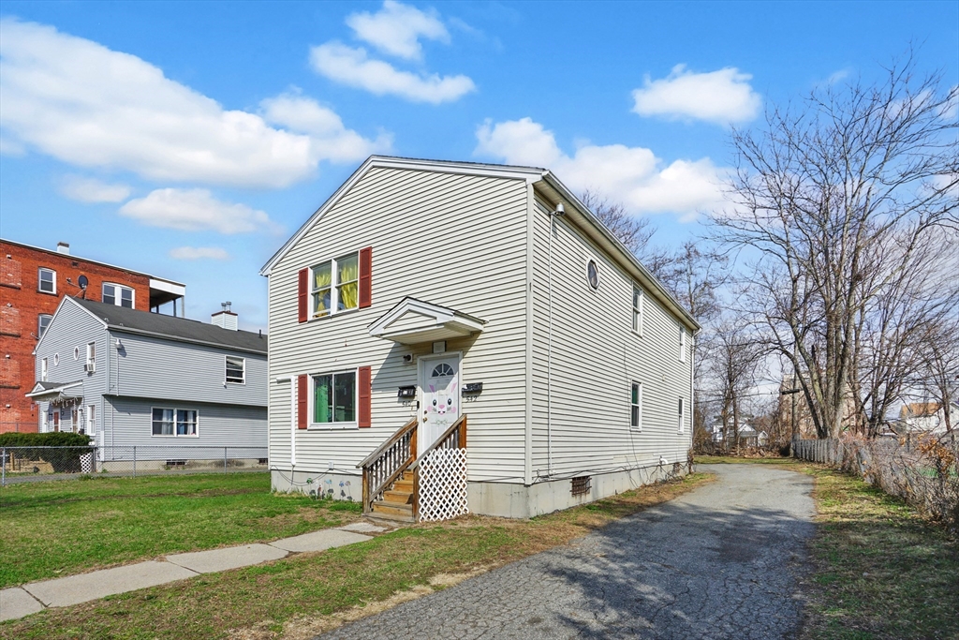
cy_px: 320
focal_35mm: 16
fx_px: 426
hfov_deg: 96.7
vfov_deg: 73.8
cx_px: 480
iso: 100
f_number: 11
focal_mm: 16
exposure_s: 1/250
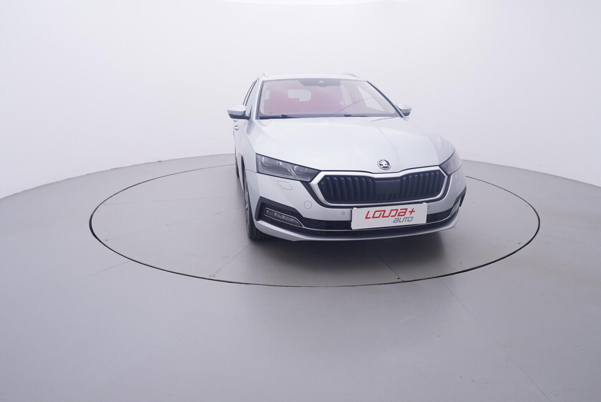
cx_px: 300
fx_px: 376
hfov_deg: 77.3
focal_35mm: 22
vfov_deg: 56.2
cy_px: 201
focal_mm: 15
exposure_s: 1/80
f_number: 5
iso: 200
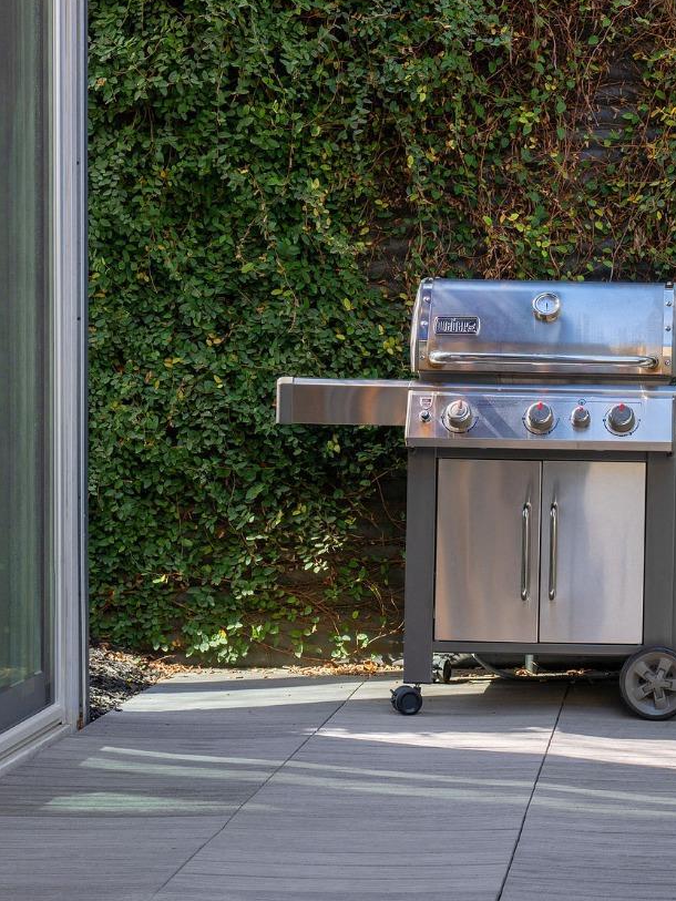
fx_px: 2030
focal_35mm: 78
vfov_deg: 25.0
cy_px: 400
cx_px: 688
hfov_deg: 18.4
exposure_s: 1/125
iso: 250
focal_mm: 44
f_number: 7.1
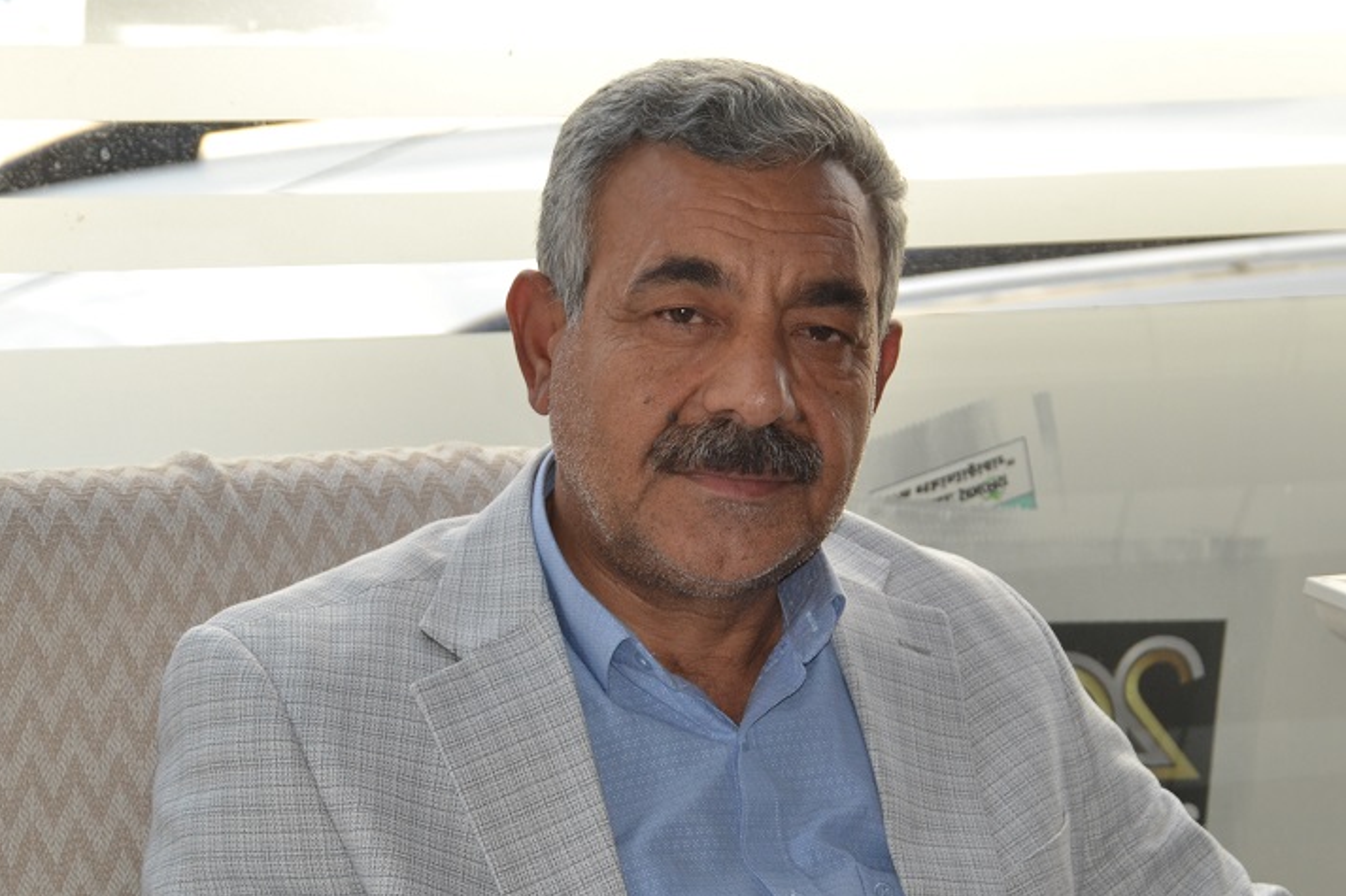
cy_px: 565
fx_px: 5233
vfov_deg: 9.8
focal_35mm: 140
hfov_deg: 14.7
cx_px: 704
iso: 400
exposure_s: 1/100
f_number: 5.3
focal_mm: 70
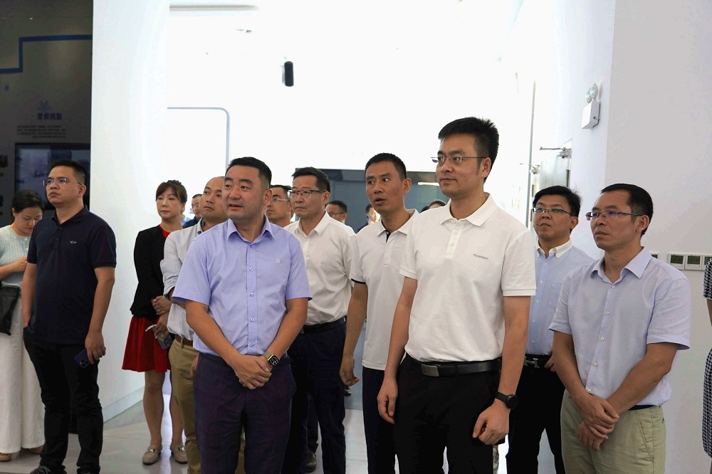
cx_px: 356
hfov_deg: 60.3
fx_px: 613
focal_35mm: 31
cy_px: 237
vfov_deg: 42.3
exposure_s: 1/160
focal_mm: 31
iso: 800
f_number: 4
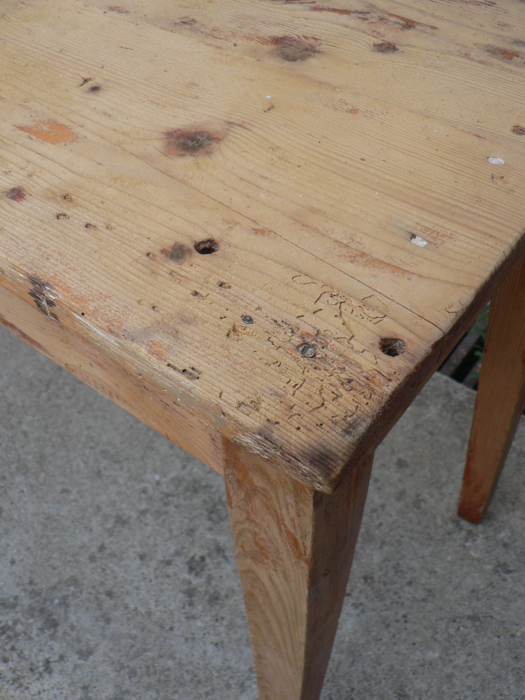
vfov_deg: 51.4
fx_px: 728
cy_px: 350
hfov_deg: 39.7
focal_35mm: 36
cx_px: 262
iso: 80
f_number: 2.8
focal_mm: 6
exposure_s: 1/100
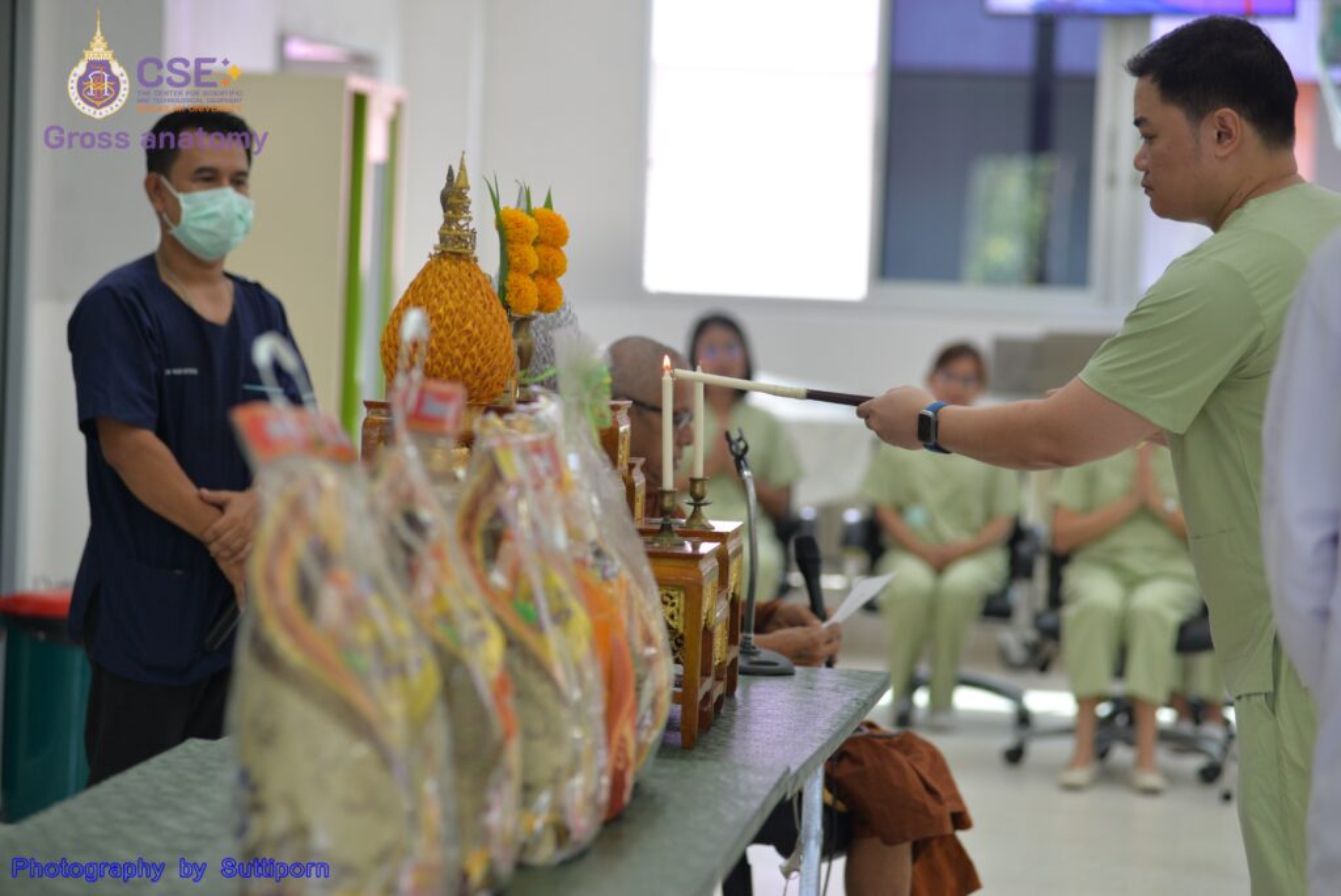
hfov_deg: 17.1
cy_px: 448
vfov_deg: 11.4
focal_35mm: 120
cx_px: 670
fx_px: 4472
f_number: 4
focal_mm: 120
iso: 800
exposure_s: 1/250
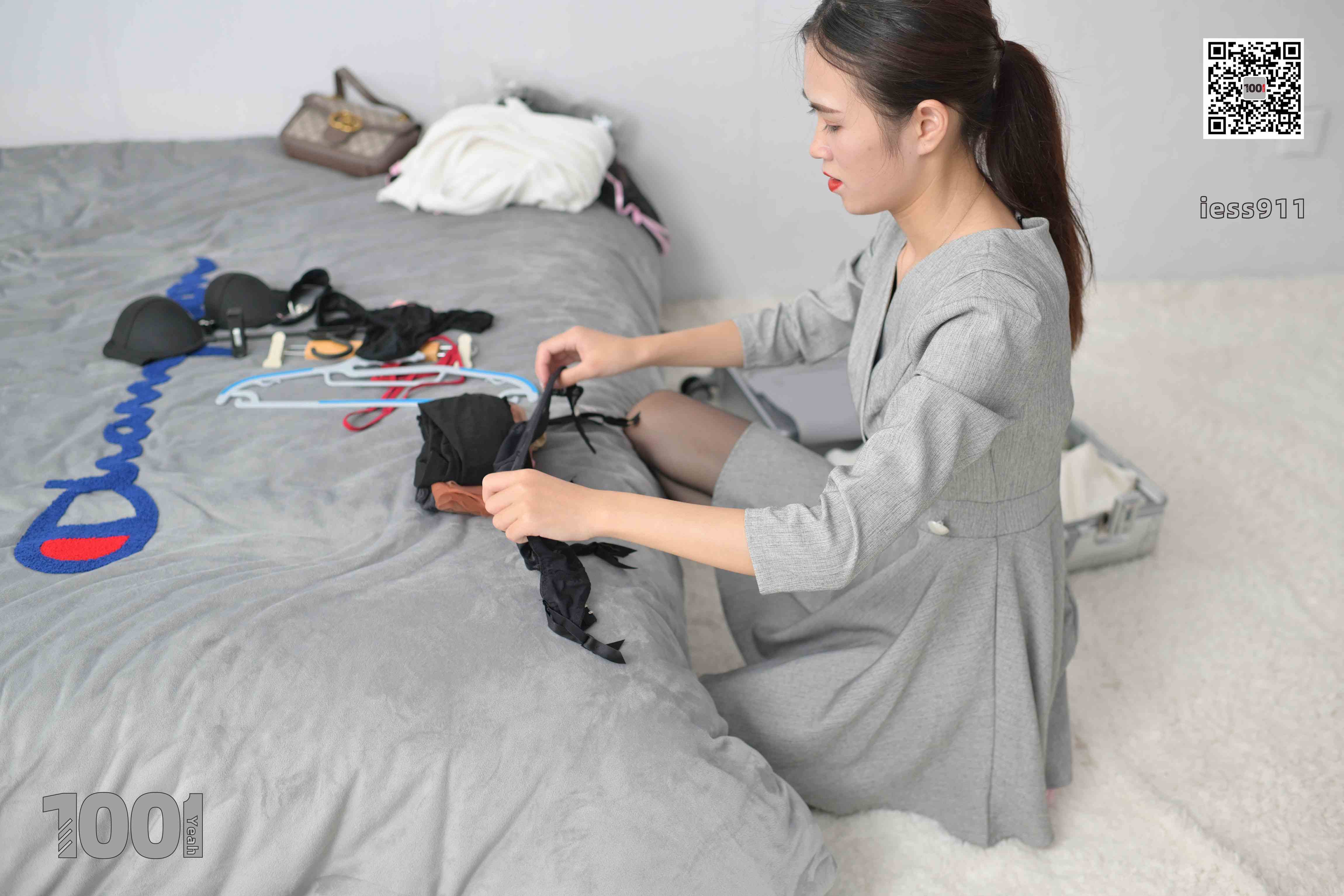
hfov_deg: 54.4
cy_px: 448
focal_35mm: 35
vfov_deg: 37.9
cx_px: 672
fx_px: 1307
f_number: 2.8
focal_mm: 35
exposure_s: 1/200
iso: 500
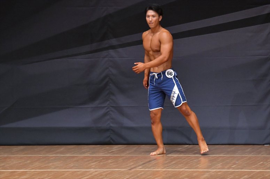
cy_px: 90
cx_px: 135
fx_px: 2361
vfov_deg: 4.4
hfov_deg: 6.5
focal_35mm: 315
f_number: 5.6
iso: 6400
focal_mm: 210
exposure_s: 1/400
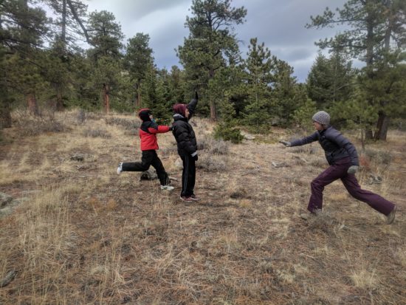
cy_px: 152
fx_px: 305
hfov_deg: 67.3
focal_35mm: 26
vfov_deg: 53.1
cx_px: 203
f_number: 2
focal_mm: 4.67
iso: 50
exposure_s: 1/568
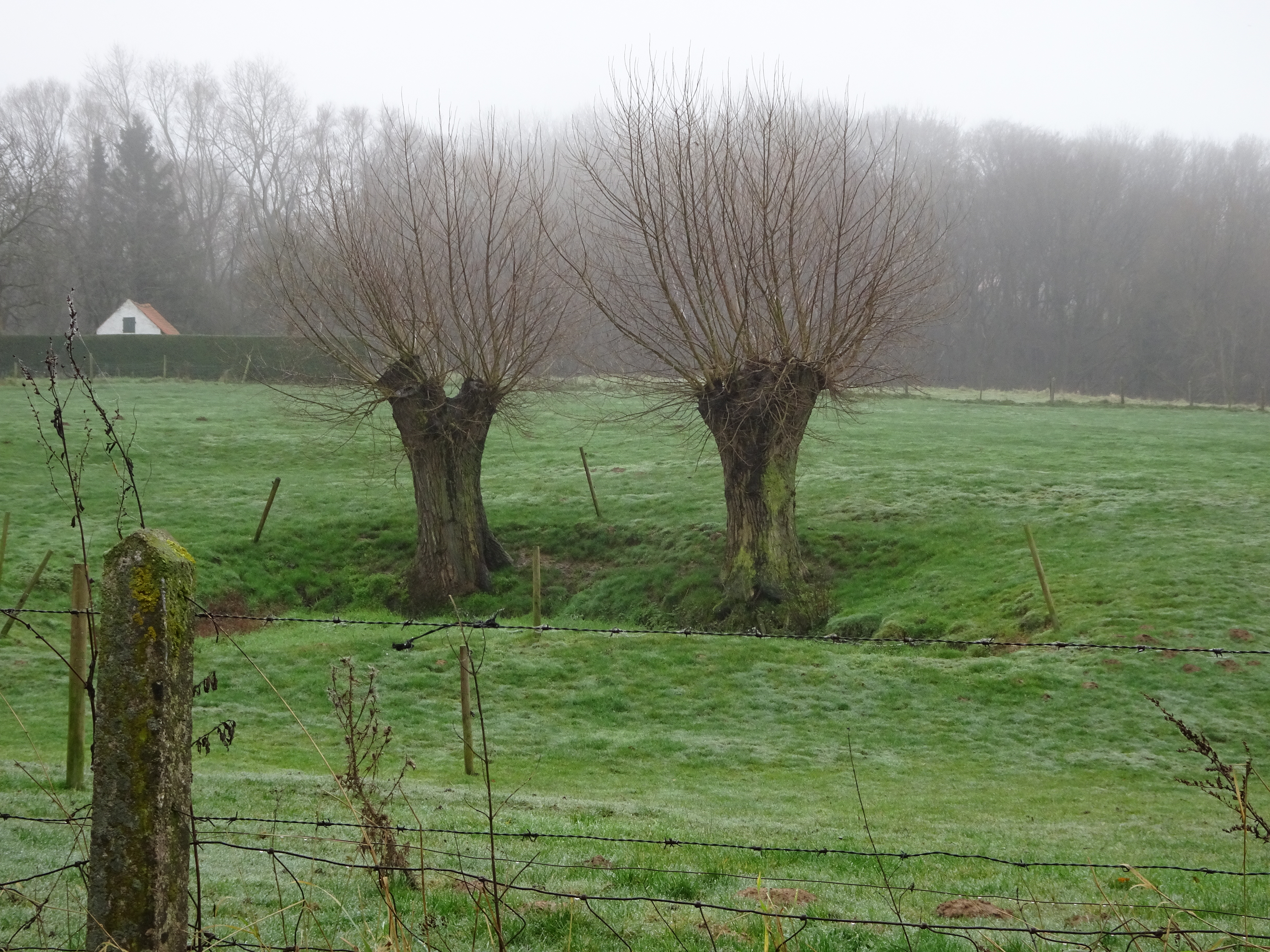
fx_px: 2275
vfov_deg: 23.7
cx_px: 635
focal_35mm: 62
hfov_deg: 31.2
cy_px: 476
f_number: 4.5
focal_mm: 10.59
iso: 125
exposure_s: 1/80
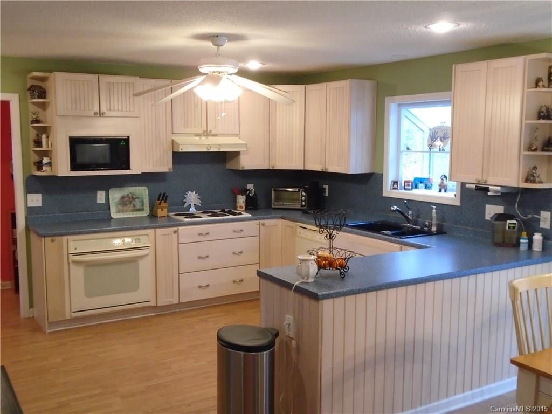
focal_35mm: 36
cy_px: 207
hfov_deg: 51.4
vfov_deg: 39.7
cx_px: 276
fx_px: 574
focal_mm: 6.4
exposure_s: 1/20
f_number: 3.8
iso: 400
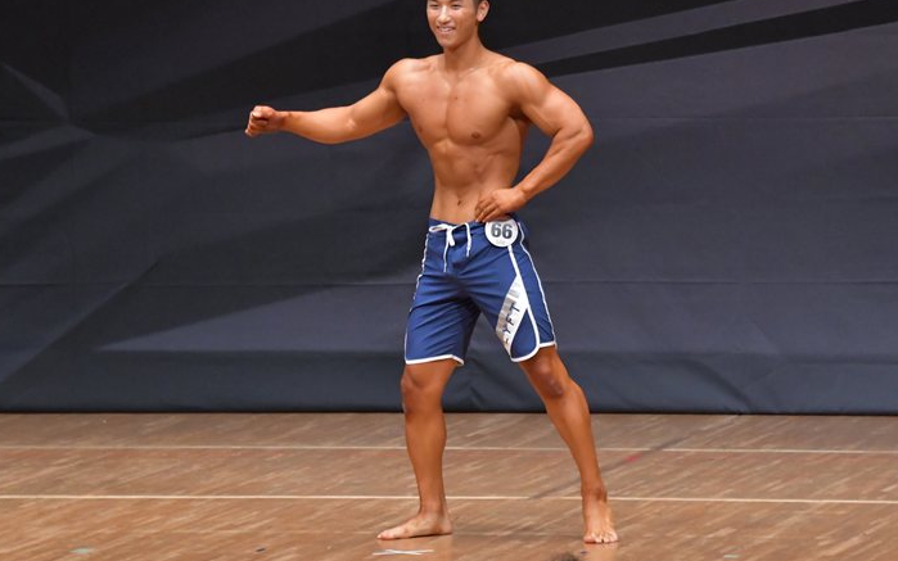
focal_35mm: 322
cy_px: 234
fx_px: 7881
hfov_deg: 6.5
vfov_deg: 4.1
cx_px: 441
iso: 6400
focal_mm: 190
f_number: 5.6
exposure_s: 1/400
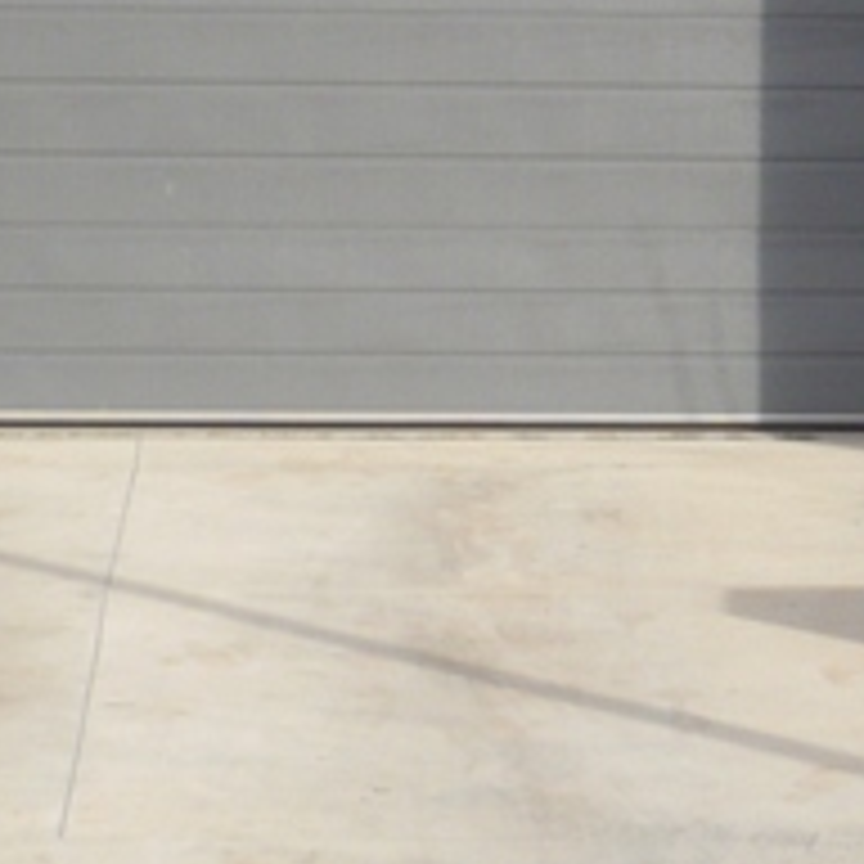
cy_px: -58
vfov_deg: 8.6
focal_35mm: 203
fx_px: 5732
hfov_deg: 8.6
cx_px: 927
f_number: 3.5
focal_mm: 9.1
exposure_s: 1/400
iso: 100
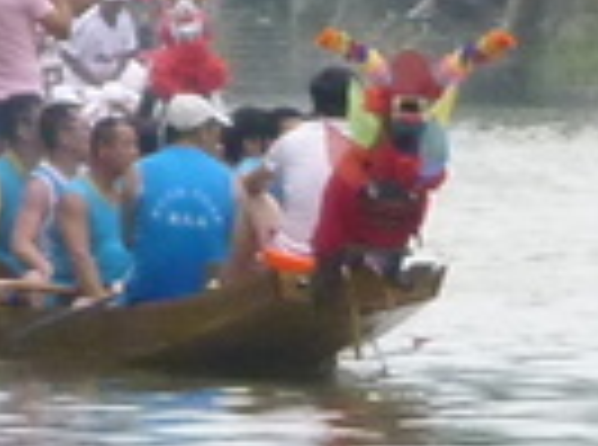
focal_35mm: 928
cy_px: 318
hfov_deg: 2.1
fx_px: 15988
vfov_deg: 1.6
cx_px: 1138
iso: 250
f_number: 5.8
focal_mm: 18.6
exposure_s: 1/125
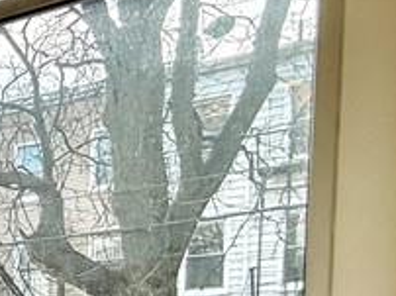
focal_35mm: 71
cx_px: -469
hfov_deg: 16.8
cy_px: 425
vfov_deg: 18.6
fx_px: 811
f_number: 2.2
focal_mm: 2.22
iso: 64
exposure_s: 1/390
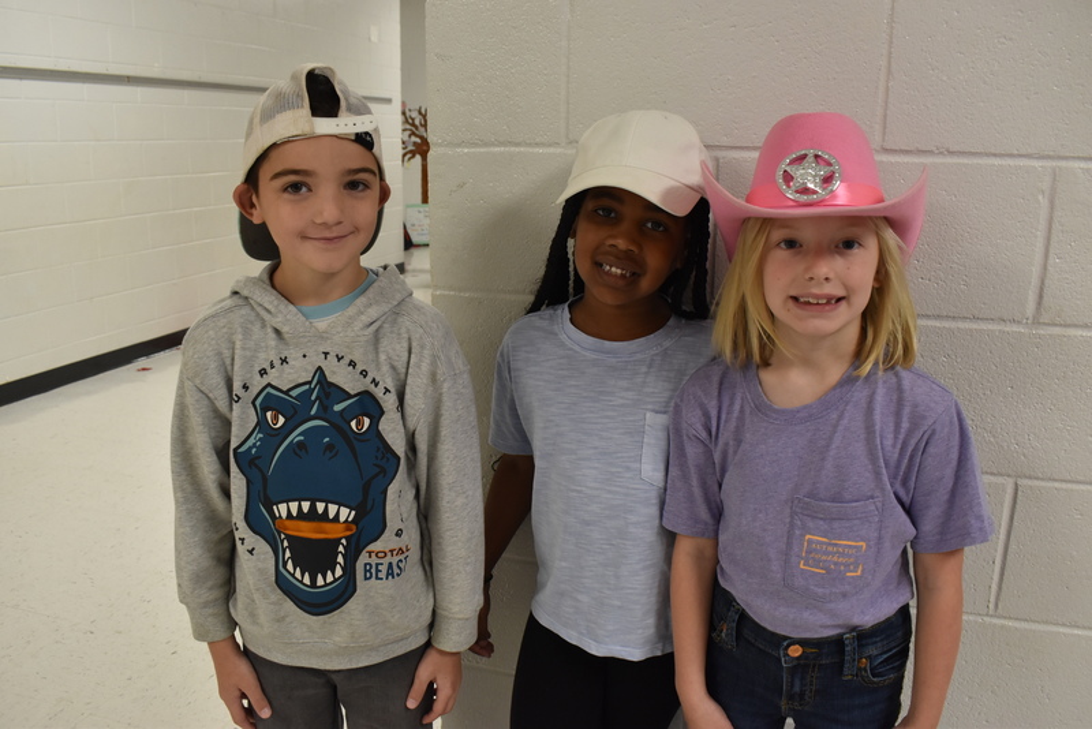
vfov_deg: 43.6
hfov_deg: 61.9
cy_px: 364
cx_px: 546
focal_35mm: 30
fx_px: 910
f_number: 7.1
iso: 1100
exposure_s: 1/30
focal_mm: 20
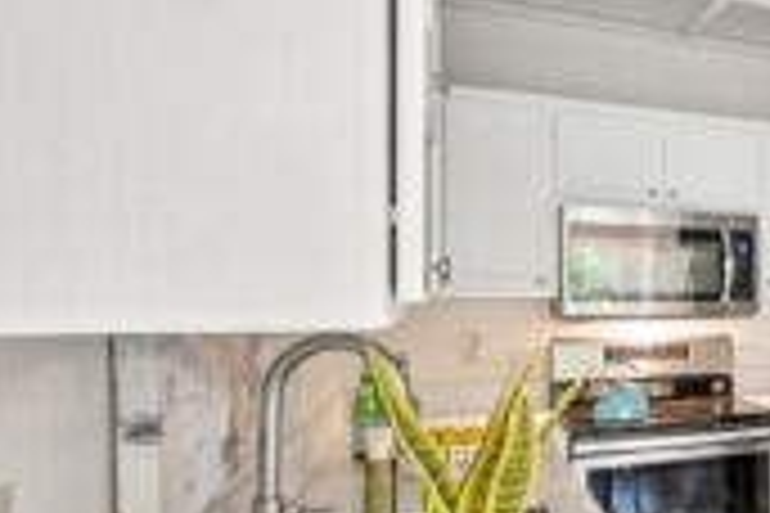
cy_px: 308
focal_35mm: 35
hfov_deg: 41.0
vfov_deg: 37.7
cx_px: 887
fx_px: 749
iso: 250
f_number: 9
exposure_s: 2.5
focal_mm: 10
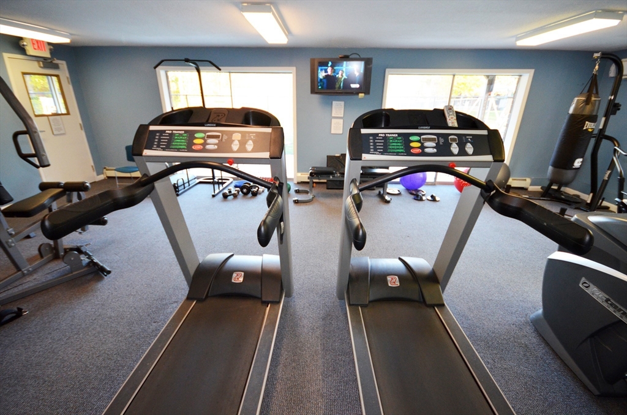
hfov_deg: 100.5
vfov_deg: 77.1
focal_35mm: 15
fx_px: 261
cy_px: 208
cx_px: 314
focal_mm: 10
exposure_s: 1/60
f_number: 4
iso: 1000
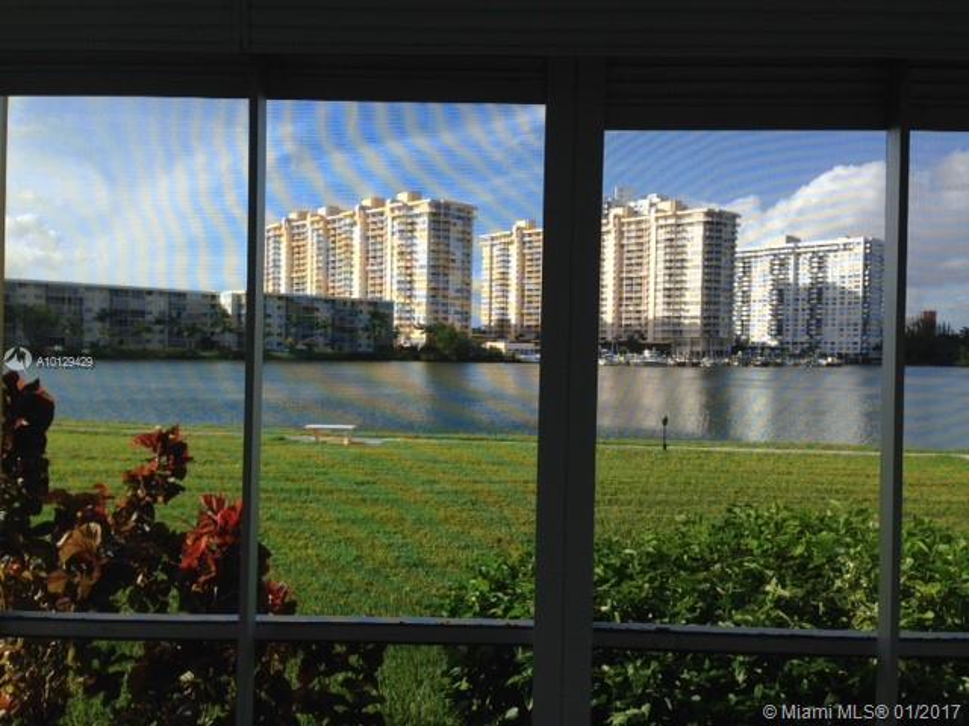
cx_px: 484
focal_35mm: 33
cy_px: 363
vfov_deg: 42.9
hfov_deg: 55.4
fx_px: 924
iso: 50
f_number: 2.4
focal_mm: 4.12
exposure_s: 1/1355
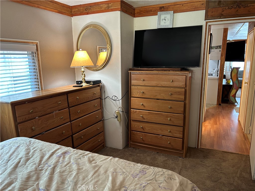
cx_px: 128
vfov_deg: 53.1
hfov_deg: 67.3
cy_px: 96
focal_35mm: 26
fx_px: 192
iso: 200
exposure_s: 1/60
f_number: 1.5
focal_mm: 5.7
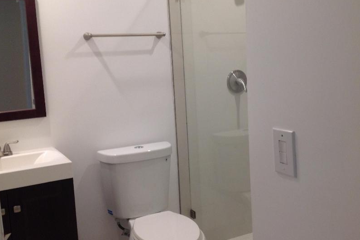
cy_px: 111
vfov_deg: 28.6
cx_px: 208
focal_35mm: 47
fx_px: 470
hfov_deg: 41.8
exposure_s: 1/20
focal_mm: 4.28
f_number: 2.4
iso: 50
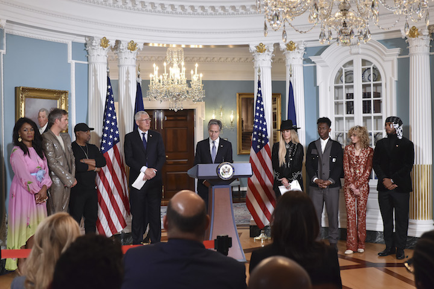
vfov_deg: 28.9
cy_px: 144
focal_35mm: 46
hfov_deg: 42.3
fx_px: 561
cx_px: 217
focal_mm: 31
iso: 1600
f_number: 2.8
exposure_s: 1/250
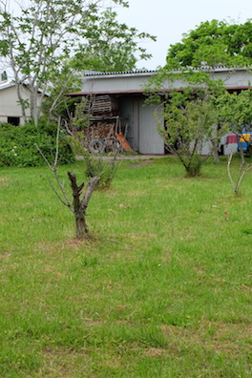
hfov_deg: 25.2
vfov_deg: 37.5
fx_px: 556
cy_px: 190
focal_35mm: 53
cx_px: 187
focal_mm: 23.2
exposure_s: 1/420
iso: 400
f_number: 9
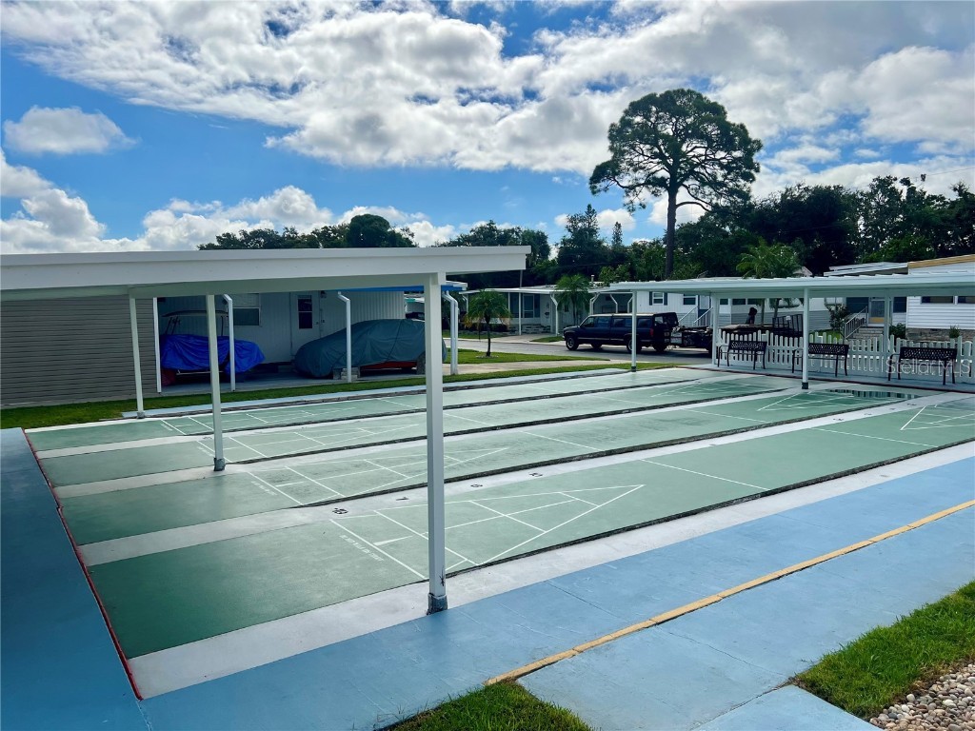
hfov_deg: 67.3
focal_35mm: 26
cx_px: 488
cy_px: 366
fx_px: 732
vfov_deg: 53.1
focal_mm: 5.7
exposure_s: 1/10309
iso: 50
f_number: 1.5
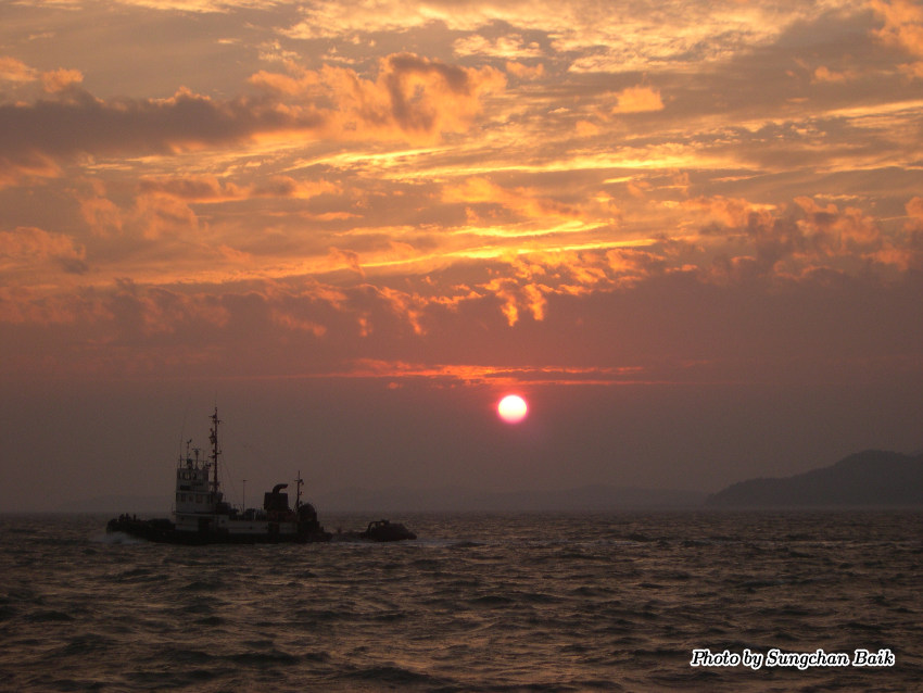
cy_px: 346
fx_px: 3041
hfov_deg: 17.3
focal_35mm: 114
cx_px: 462
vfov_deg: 13.0
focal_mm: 24
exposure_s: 1/263
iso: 100
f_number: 4.9
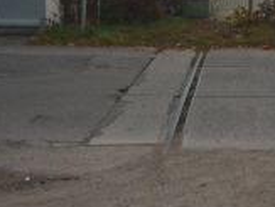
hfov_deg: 20.5
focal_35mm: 94
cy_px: -56
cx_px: 236
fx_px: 748
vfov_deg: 15.1
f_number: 4
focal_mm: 5.2
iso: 100
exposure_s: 1/250
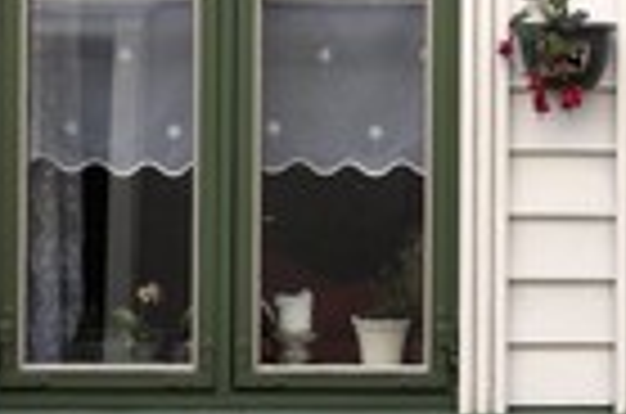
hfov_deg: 19.5
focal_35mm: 103
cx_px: 556
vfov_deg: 13.2
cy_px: 108
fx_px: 1787
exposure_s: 1/160
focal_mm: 34
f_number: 10
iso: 200
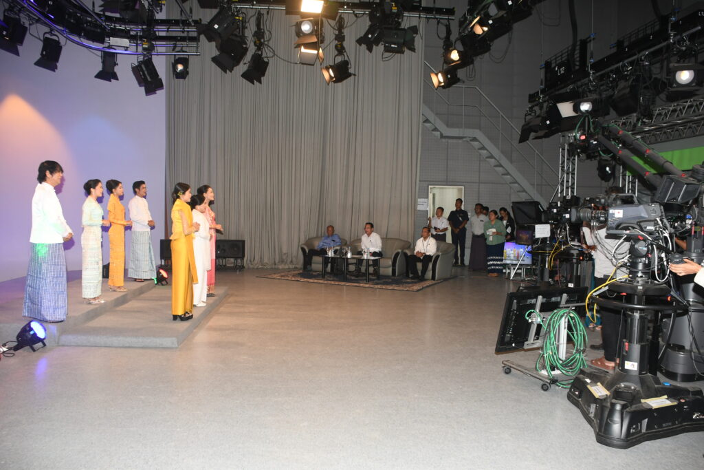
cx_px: 352
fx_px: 528
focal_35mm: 27
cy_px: 235
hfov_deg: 67.4
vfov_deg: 47.9
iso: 800
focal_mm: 18
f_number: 5.6
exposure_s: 1/60
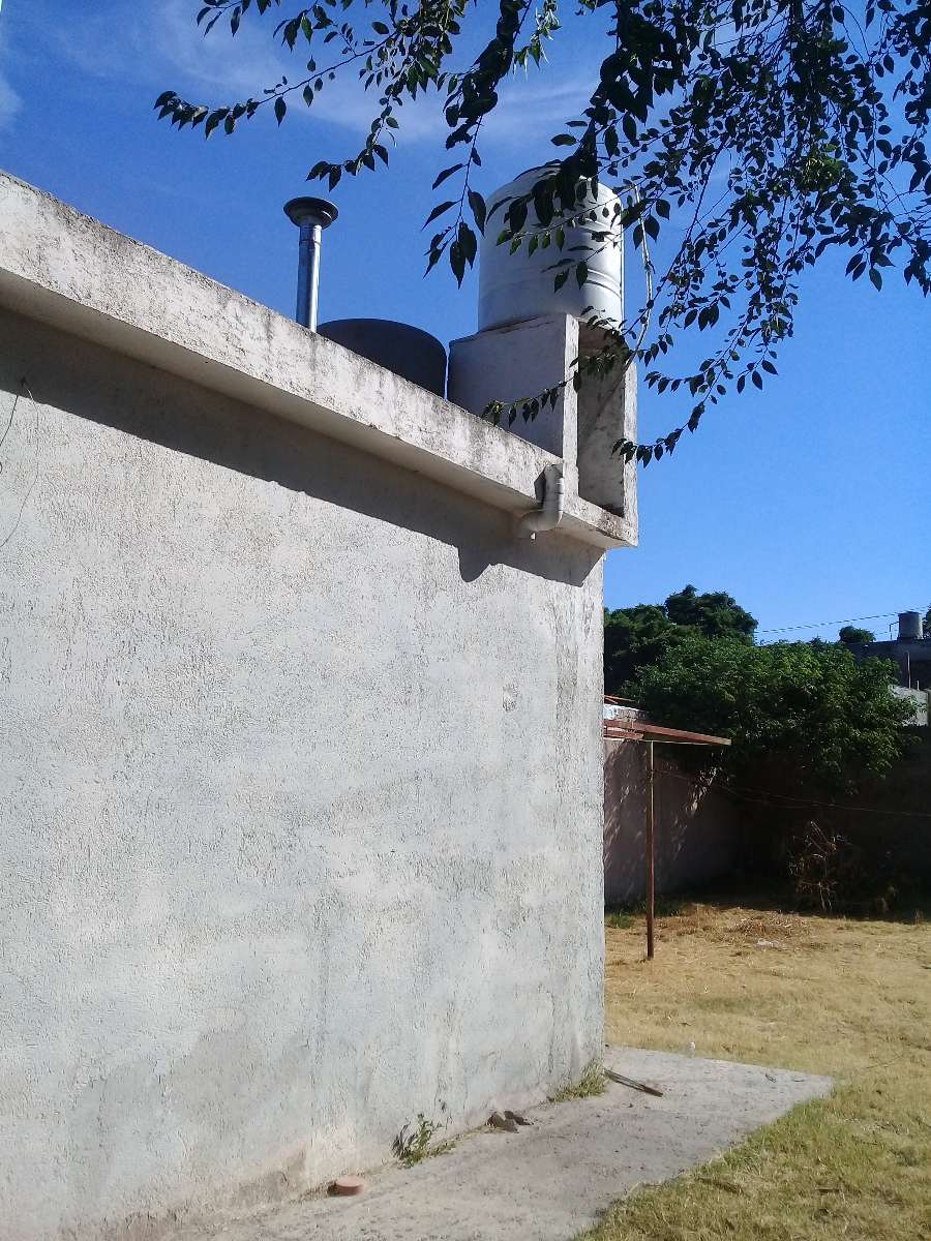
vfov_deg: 58.4
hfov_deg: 45.4
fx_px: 1112
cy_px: 620
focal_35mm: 31
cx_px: 466
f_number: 2.2
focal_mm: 3.3
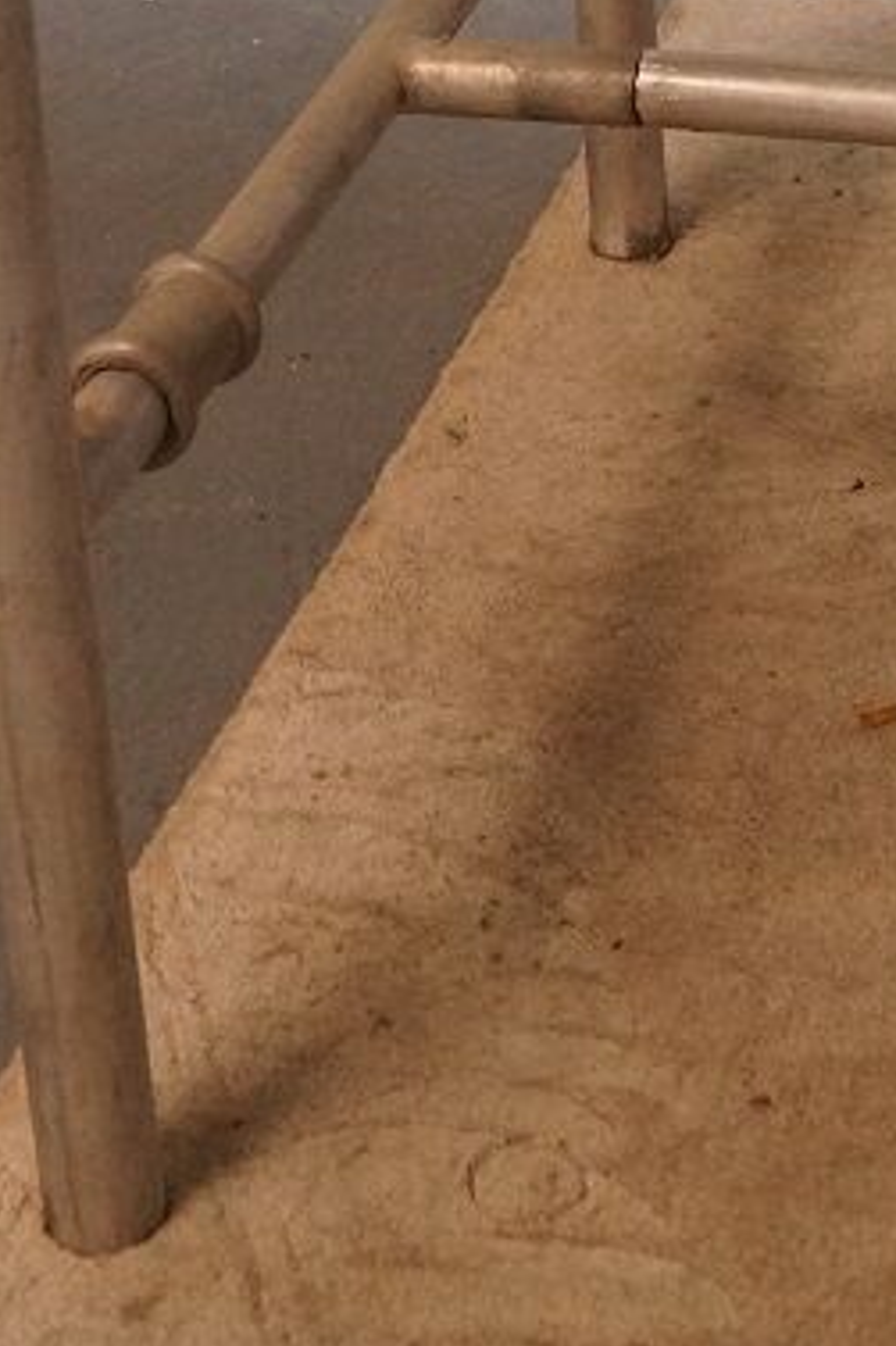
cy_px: -34
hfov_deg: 15.9
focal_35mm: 86
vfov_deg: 22.6
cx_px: 448
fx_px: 3213
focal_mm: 22
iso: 1600
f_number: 4.5
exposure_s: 1/80
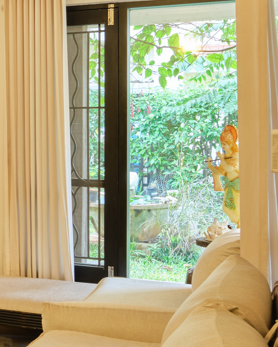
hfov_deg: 18.1
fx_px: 730
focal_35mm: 71
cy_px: 123
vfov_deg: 26.7
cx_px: -188
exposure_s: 1/4
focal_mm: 16
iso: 160
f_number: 6.4
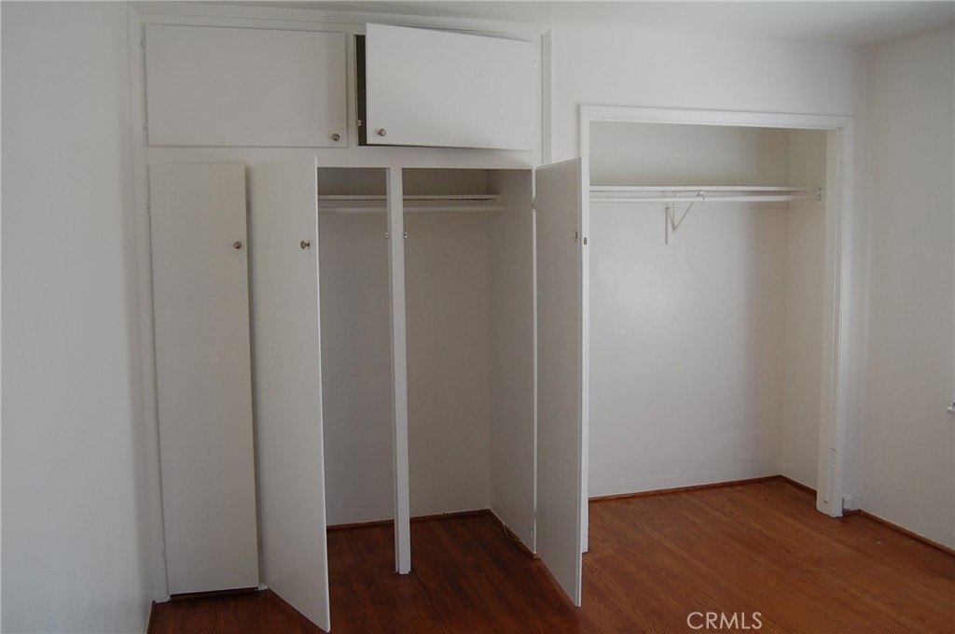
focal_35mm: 33
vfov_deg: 39.8
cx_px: 478
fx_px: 874
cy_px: 317
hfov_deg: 57.3
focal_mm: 22
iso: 400
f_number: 5
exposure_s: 1/100
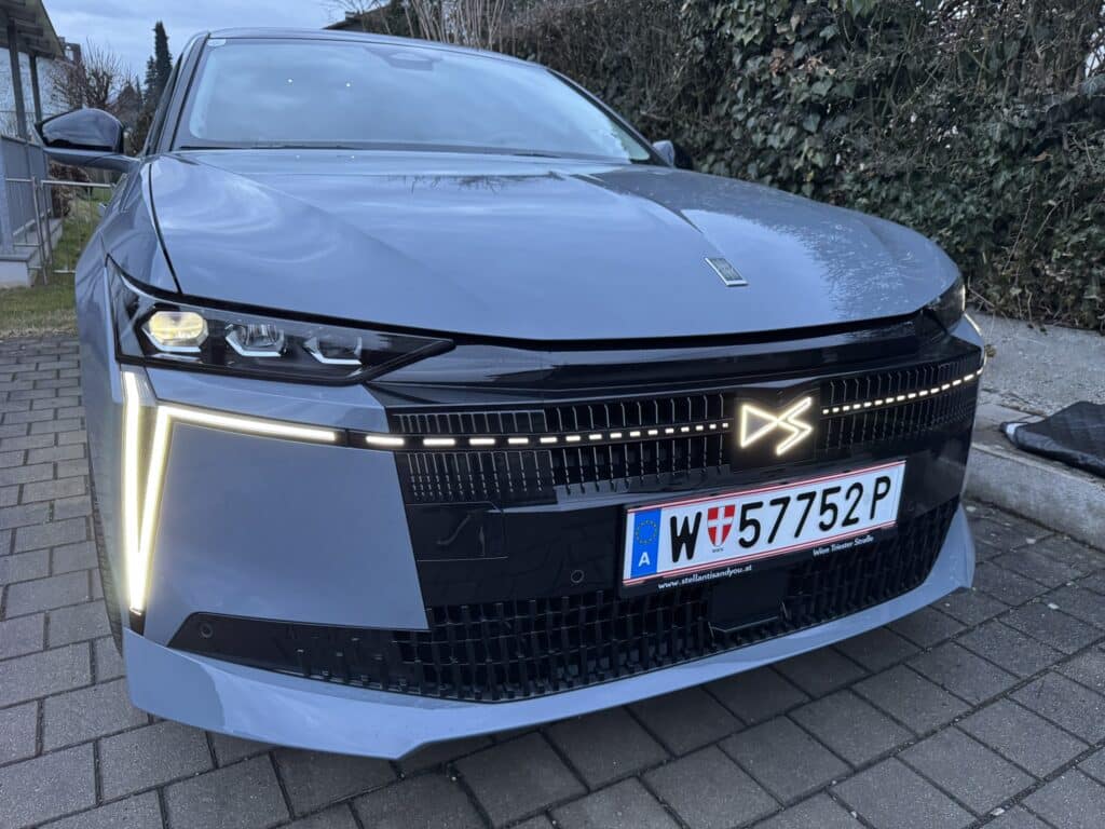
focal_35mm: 24
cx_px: 552
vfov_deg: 56.8
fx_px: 766
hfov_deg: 71.6
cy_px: 414
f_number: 1.78
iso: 400
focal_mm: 6.76
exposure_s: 1/57
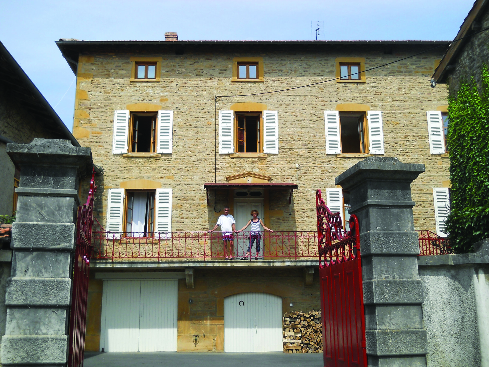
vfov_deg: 35.1
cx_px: 244
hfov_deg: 45.8
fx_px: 579
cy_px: 184
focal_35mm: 41
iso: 80
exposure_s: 1/320
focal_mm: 6.72
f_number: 5.5
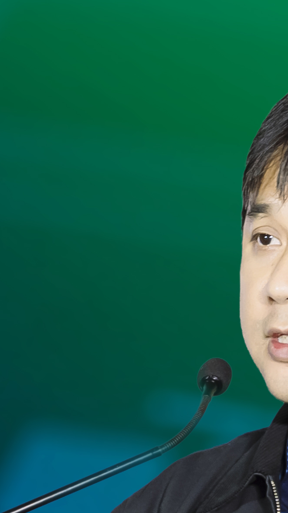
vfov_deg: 5.0
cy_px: 481
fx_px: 5855
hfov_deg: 2.8
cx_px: -49
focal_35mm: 431
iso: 640
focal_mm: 70
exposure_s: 1/160
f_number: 2.8
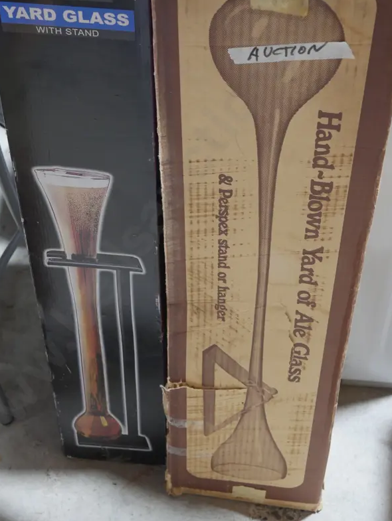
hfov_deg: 24.4
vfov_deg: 32.0
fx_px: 905
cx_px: 180
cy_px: 185
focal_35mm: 60
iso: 1000
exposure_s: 1/60
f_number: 5.1
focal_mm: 23
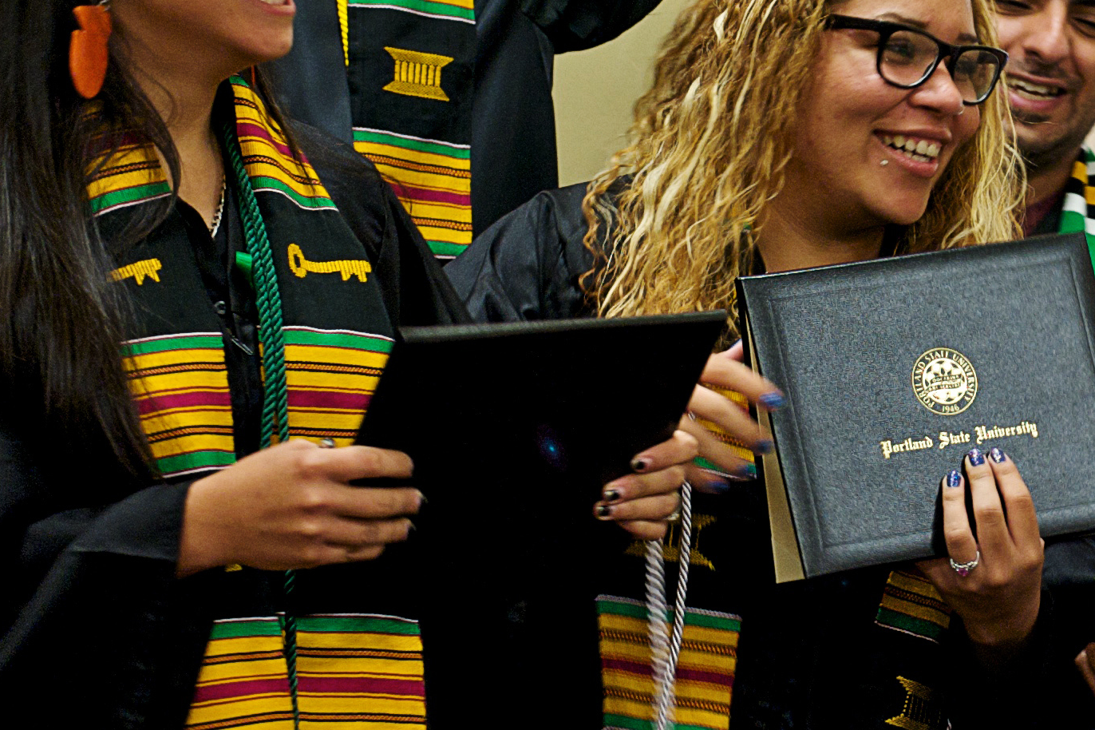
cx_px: 1088
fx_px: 4713
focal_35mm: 155
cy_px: 88
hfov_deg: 13.1
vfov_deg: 8.8
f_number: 4
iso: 800
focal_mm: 50
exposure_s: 1/50
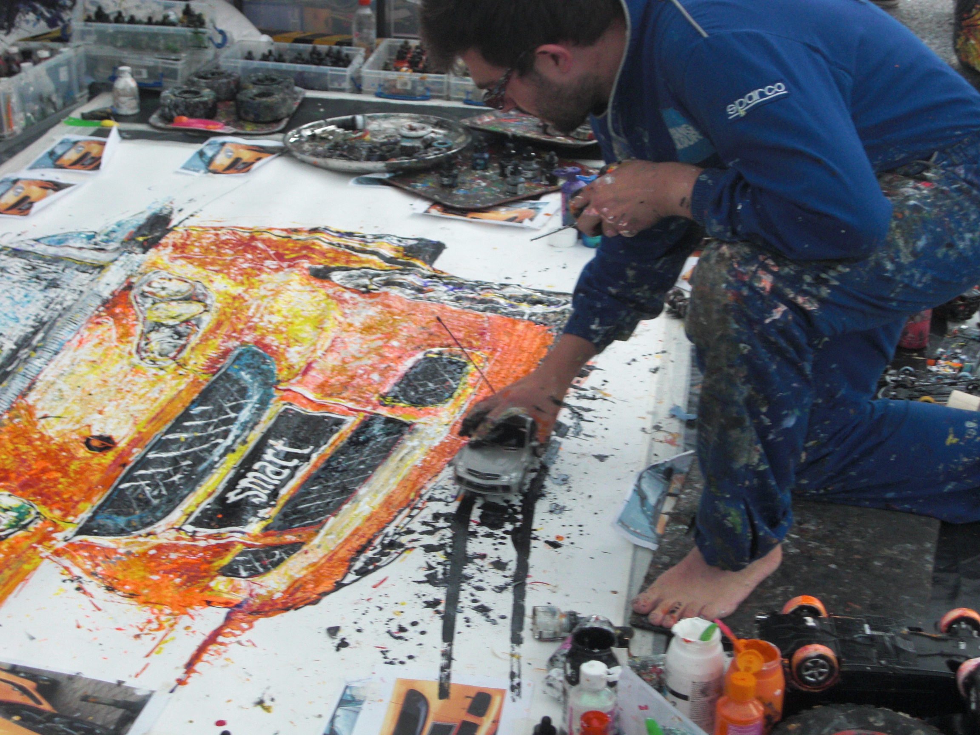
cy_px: 368
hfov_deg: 29.4
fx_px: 1869
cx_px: 490
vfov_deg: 22.3
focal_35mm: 66
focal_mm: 11.7
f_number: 4.1
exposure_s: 1/50
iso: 200
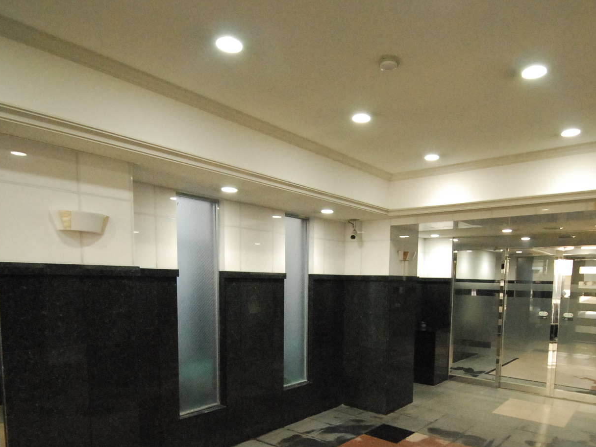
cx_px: 350
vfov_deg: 56.9
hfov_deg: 73.3
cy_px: 316
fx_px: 396
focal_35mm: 23
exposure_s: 1/125
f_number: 3.5
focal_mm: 10
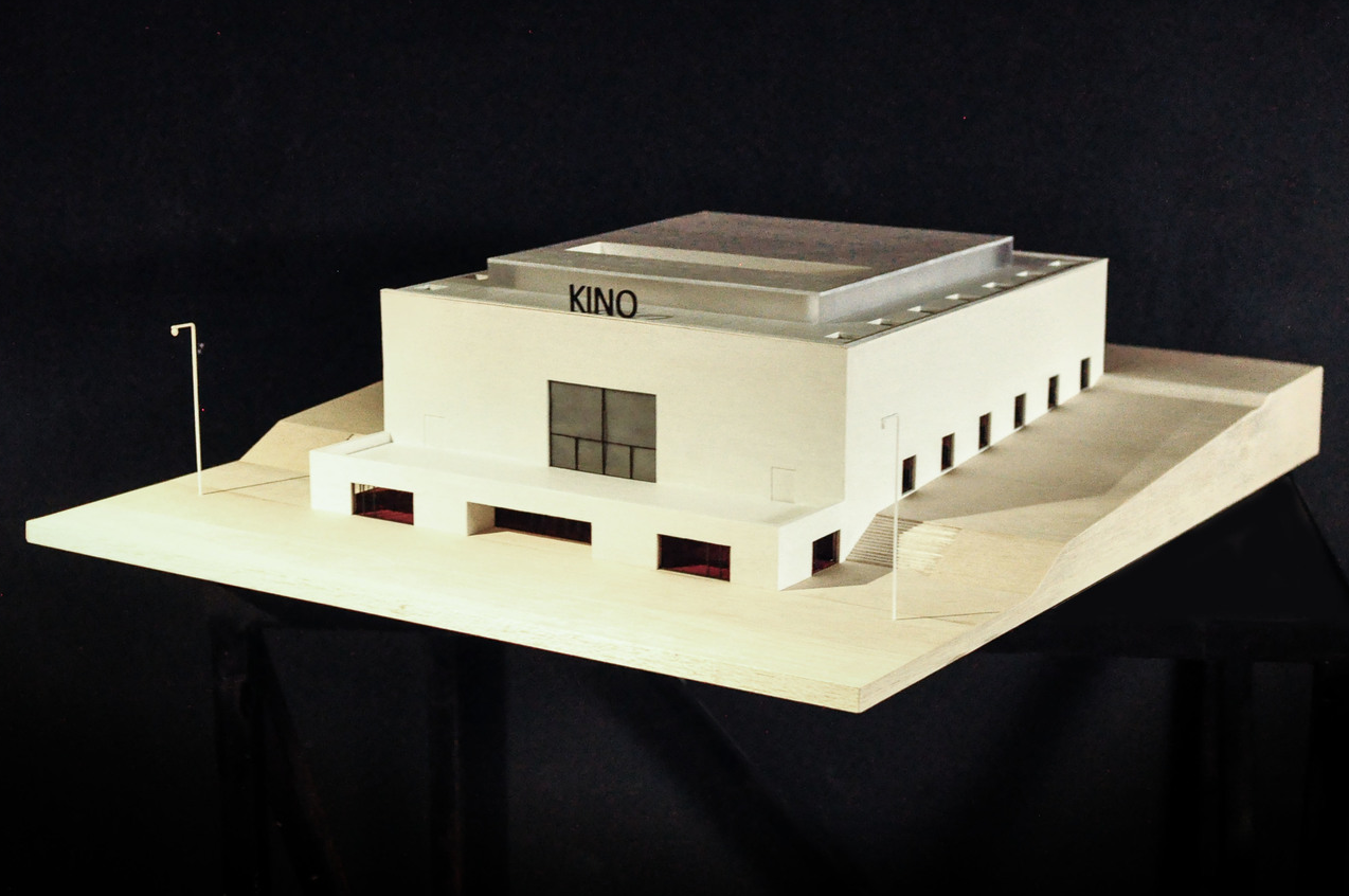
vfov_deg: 25.4
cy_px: 420
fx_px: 1983
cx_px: 677
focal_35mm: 53
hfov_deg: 37.6
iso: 3200
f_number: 4
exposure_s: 1/60
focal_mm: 30
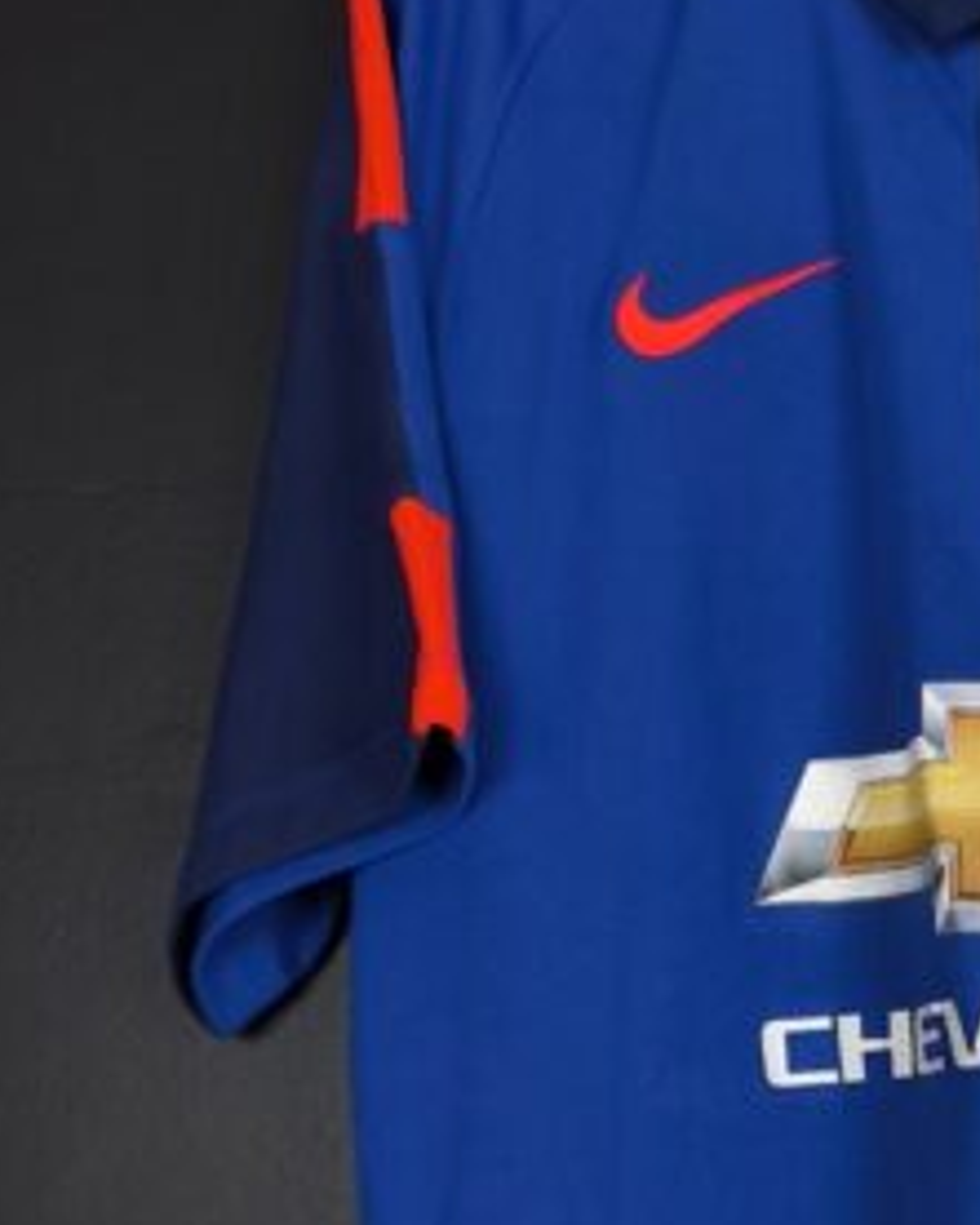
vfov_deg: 28.0
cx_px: 1082
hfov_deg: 22.2
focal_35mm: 65
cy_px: 1114
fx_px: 2355
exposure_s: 1/125
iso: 320
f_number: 1.6
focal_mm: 6.57
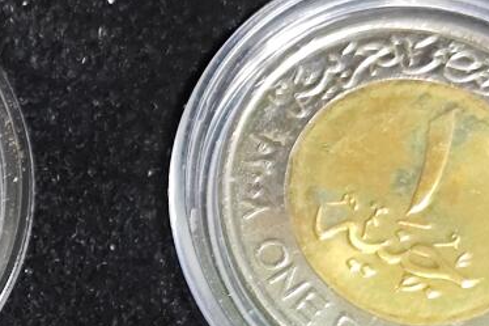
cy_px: 431
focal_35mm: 191
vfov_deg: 7.1
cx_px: -201
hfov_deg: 10.5
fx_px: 2593
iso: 320
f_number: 1.6
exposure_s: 1/33.3
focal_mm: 5.84
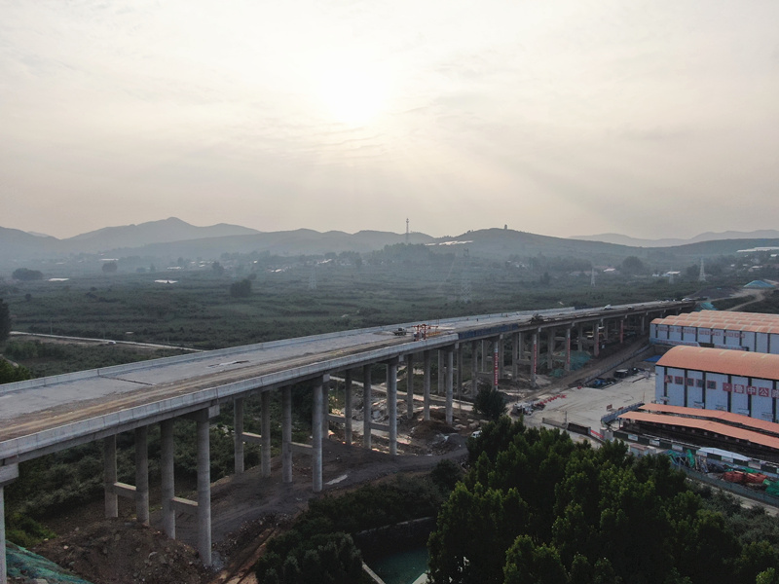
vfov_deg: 56.8
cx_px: 390
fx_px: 540
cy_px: 292
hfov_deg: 71.6
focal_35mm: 24
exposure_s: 1/2500
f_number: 2.8
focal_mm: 4.39
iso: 100
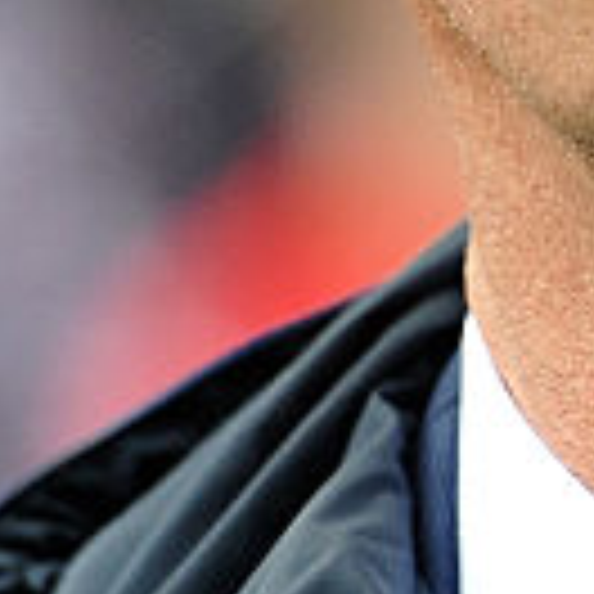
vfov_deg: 1.3
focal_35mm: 1318
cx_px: 994
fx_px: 25588
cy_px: -92
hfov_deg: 1.3
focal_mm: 200
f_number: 3.5
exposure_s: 1/640
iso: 1250
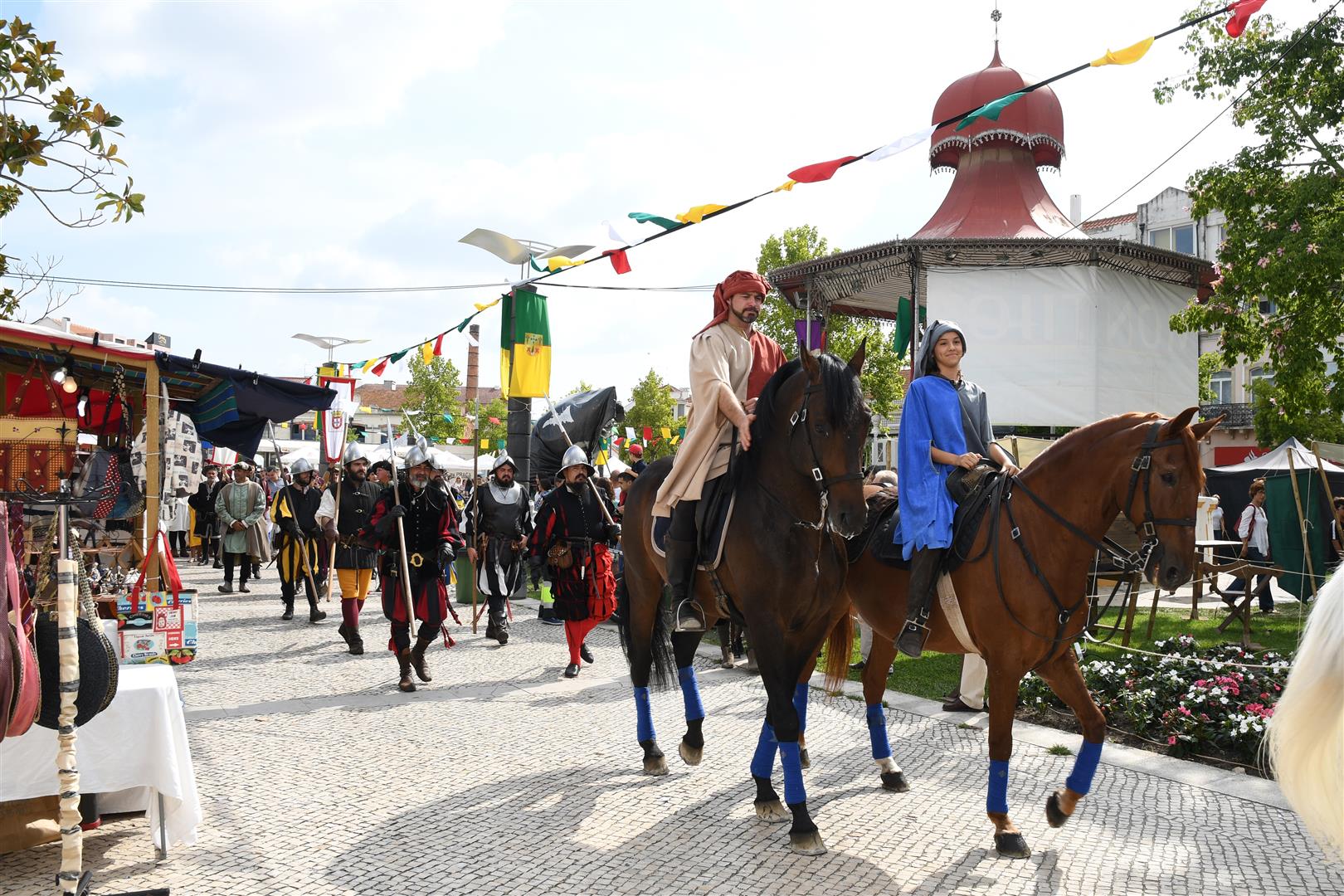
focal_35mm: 24
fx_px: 896
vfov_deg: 53.1
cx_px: 672
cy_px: 448
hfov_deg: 73.7
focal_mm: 16
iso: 100
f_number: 7.1
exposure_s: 1/250
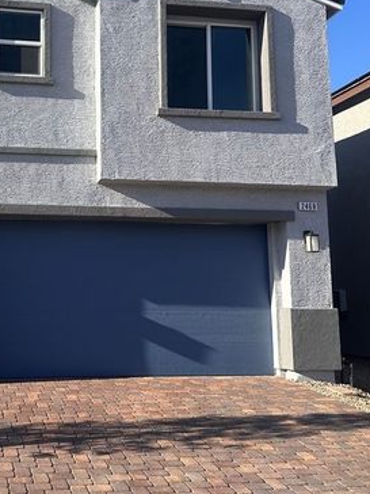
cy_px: 197
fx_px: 627
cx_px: 64
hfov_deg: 31.8
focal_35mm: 44
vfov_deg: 42.7
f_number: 1.78
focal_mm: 6.86
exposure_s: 1/2967
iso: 80
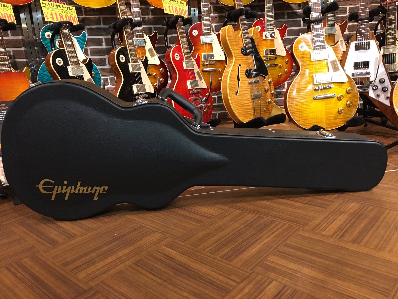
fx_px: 333
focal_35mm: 29
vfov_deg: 48.2
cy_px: 150
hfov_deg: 61.7
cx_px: 199
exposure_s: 1/30
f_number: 2.2
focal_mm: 4.15
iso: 160
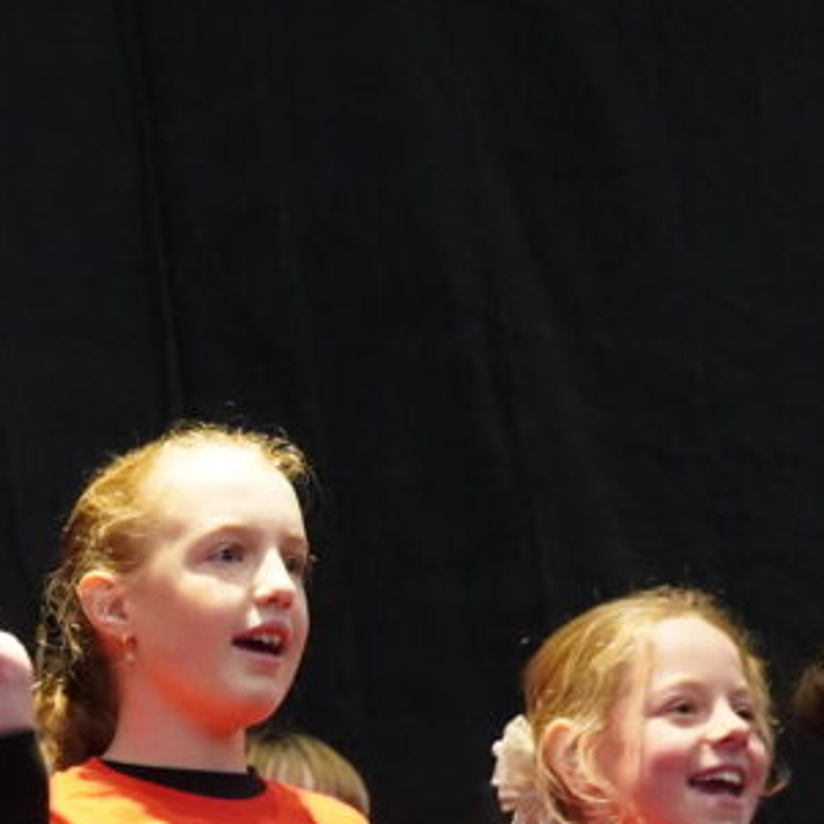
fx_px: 4659
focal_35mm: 173
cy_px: 887
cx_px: -301
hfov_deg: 9.9
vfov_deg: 10.0
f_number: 4
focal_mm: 34
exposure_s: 1/60
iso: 3200
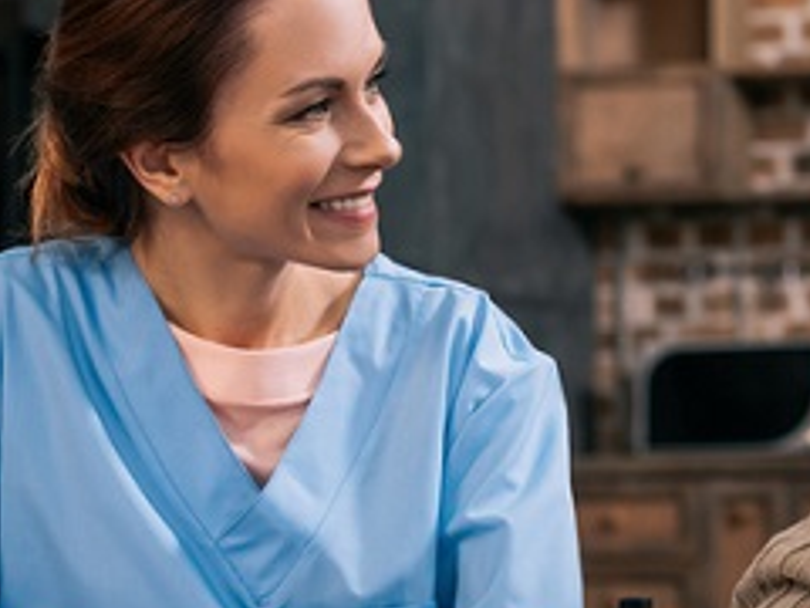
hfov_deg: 16.2
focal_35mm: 120
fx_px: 2808
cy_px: 294
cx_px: 719
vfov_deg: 12.3
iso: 200
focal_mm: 50
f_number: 3.5
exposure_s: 1/200
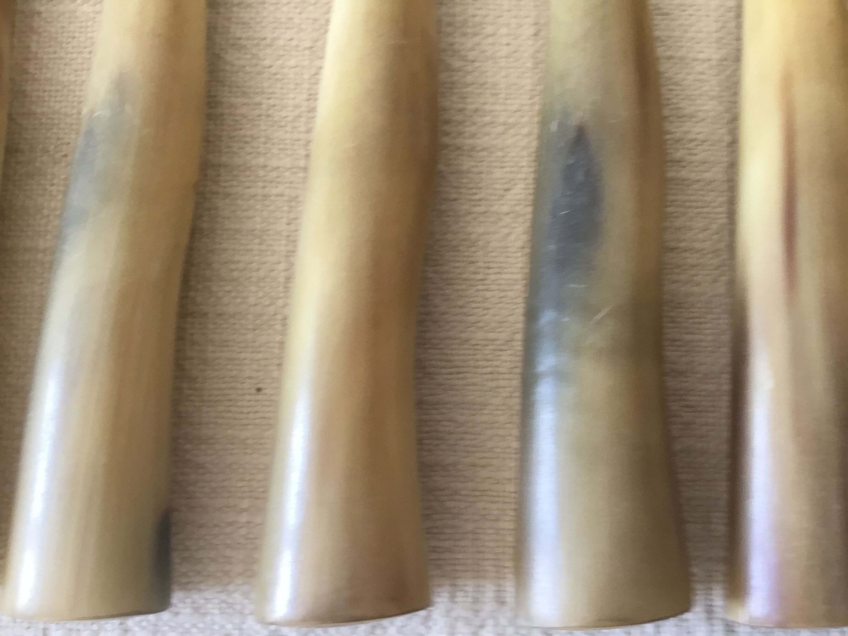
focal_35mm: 31
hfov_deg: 58.4
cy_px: 318
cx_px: 424
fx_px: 759
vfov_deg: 45.4
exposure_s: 1/33
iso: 64
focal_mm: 3.3
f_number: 2.4
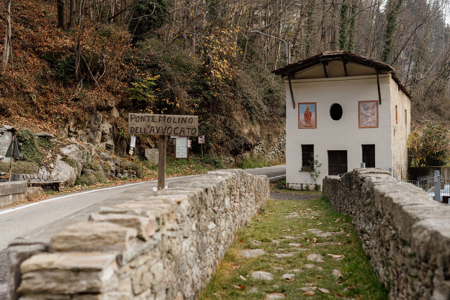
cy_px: 150
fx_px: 625
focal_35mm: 50
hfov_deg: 39.6
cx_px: 225
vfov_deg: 27.0
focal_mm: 50
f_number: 2.8
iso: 320
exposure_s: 1/2500
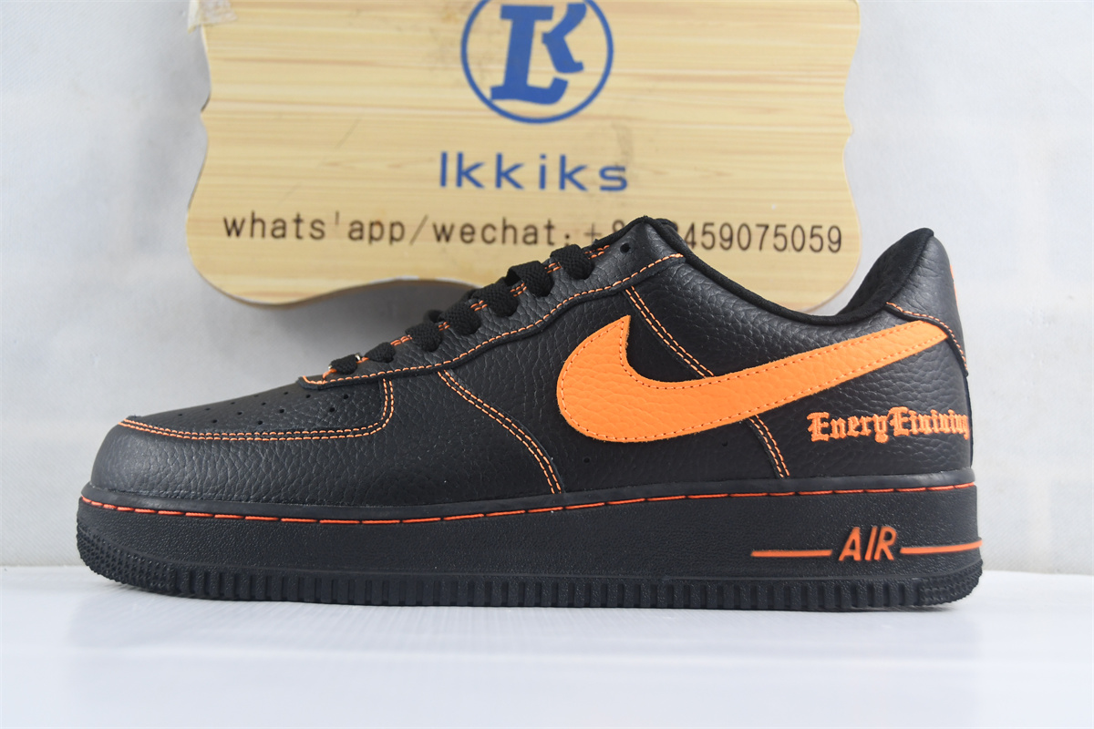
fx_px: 1550
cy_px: 364
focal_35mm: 51
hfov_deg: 38.9
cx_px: 547
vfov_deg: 26.5
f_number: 4.2
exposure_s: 1/250
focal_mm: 34
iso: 800
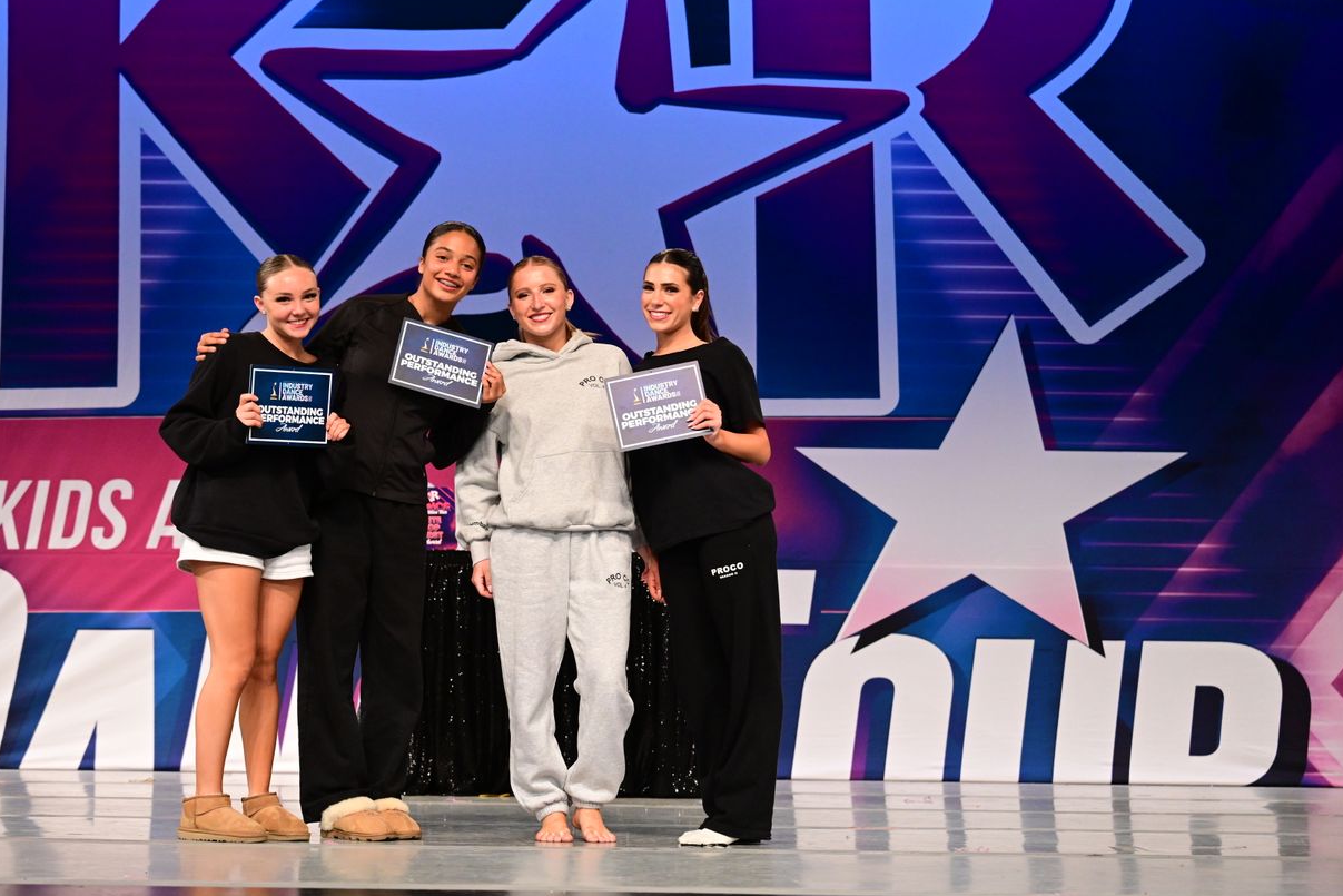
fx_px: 3246
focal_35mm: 87
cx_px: 525
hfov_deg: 23.3
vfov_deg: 15.7
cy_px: 404
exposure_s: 1/800
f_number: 4
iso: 3200
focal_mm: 70
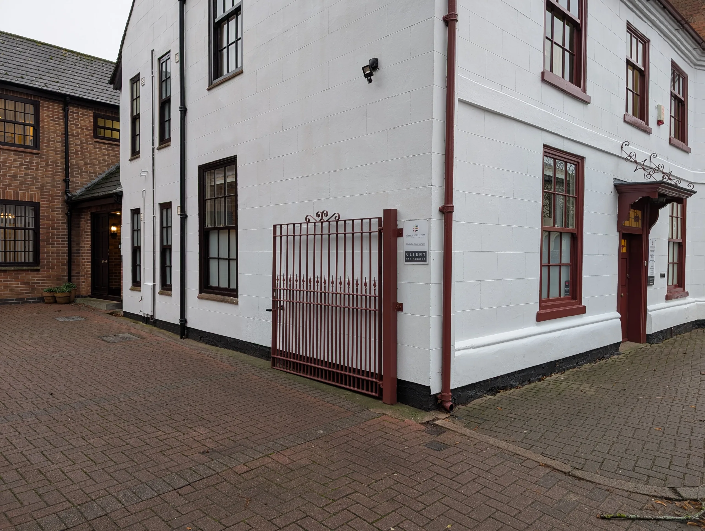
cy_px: 266
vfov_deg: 56.9
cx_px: 352
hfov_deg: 71.5
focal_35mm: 24
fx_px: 490
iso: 18
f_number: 1.68
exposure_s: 1/30.3
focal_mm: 6.9
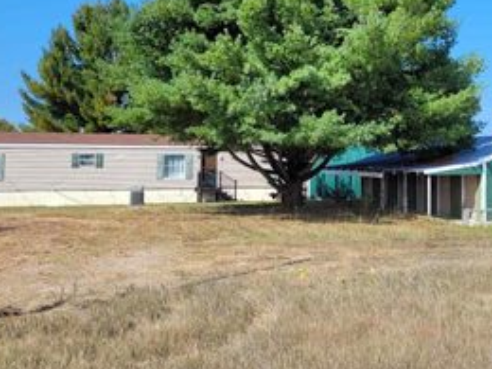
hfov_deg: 37.0
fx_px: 711
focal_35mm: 50
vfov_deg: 28.9
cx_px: 388
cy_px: 126
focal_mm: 5.4
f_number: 1.8
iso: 40
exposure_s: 1/1925
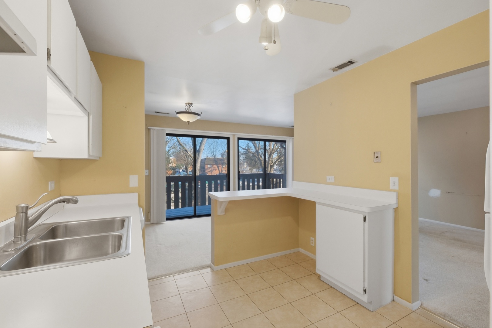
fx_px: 205
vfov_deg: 77.3
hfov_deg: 100.4
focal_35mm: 15
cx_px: 246
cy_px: 164
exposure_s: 1/1100
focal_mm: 10
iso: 800
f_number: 5.6
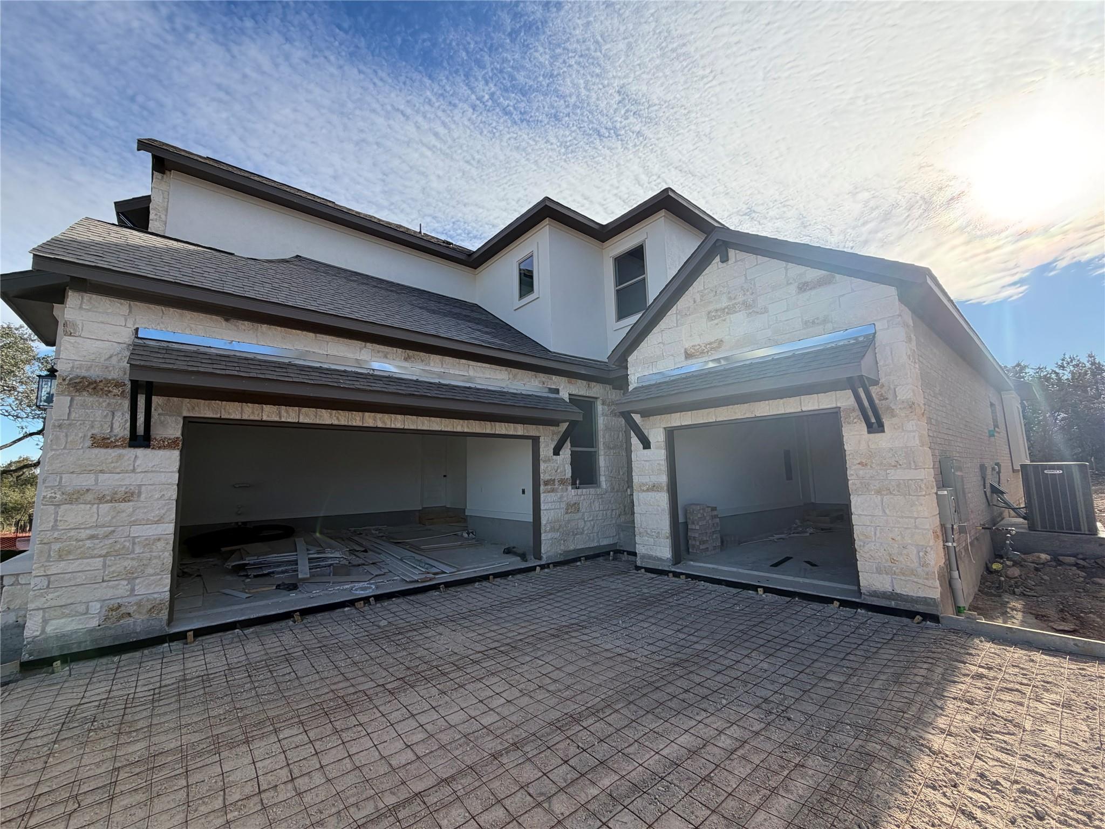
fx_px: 447
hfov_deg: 102.1
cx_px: 552
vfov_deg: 85.7
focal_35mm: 14
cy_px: 414
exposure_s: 1/770
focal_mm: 2.22
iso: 40
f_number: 2.2
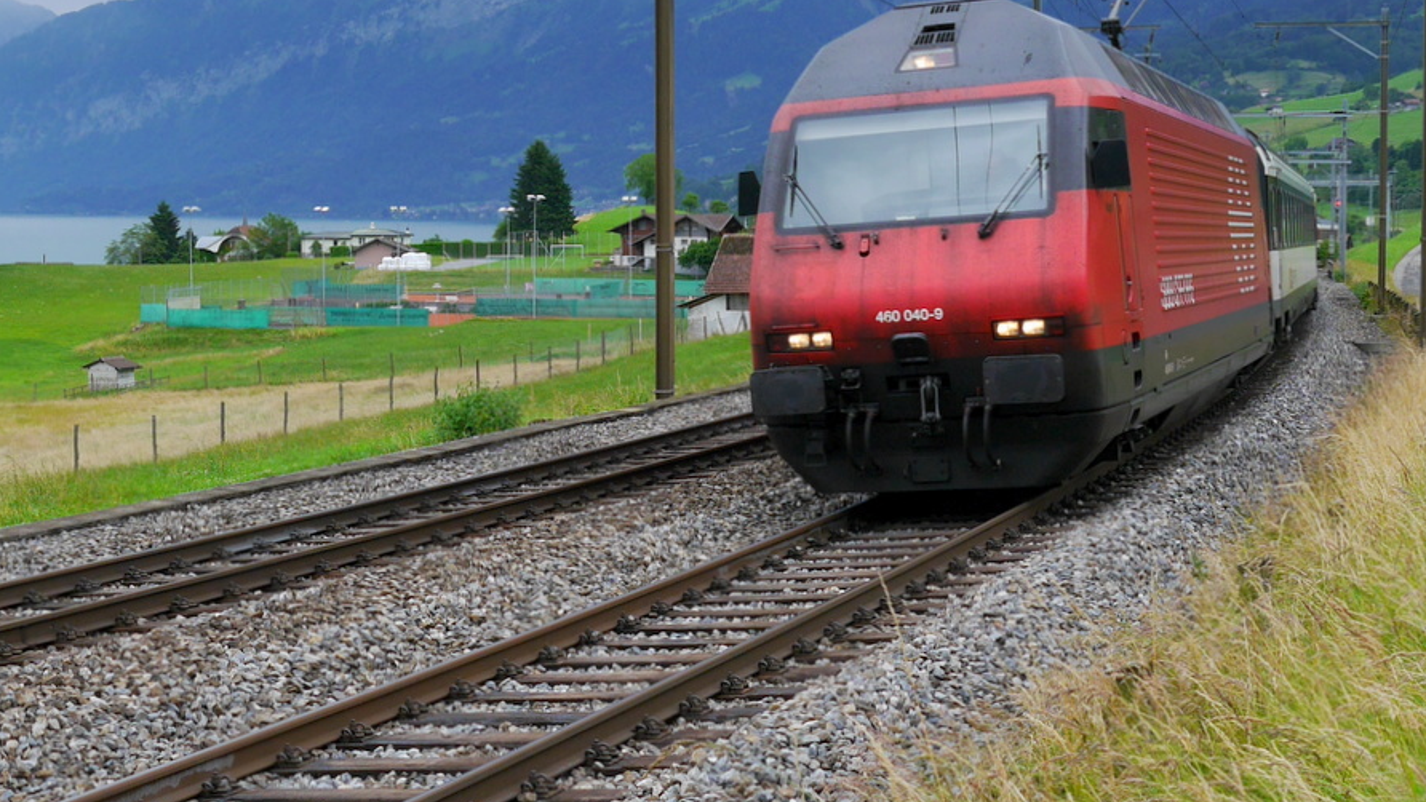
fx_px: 1664
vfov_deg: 26.6
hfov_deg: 45.7
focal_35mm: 44
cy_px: 163
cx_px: 956
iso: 160
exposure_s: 1/320
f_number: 5.6
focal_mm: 15
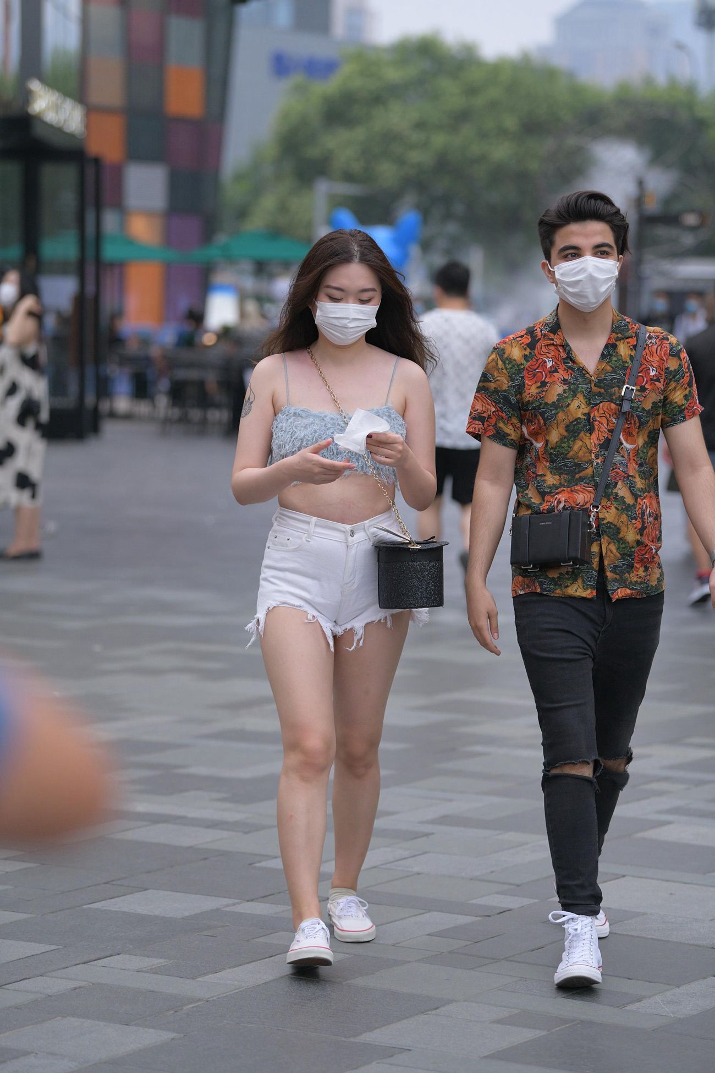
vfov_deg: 18.3
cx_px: 358
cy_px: 536
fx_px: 3336
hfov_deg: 12.2
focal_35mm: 112
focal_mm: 112
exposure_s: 1/800
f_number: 3.2
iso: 1000
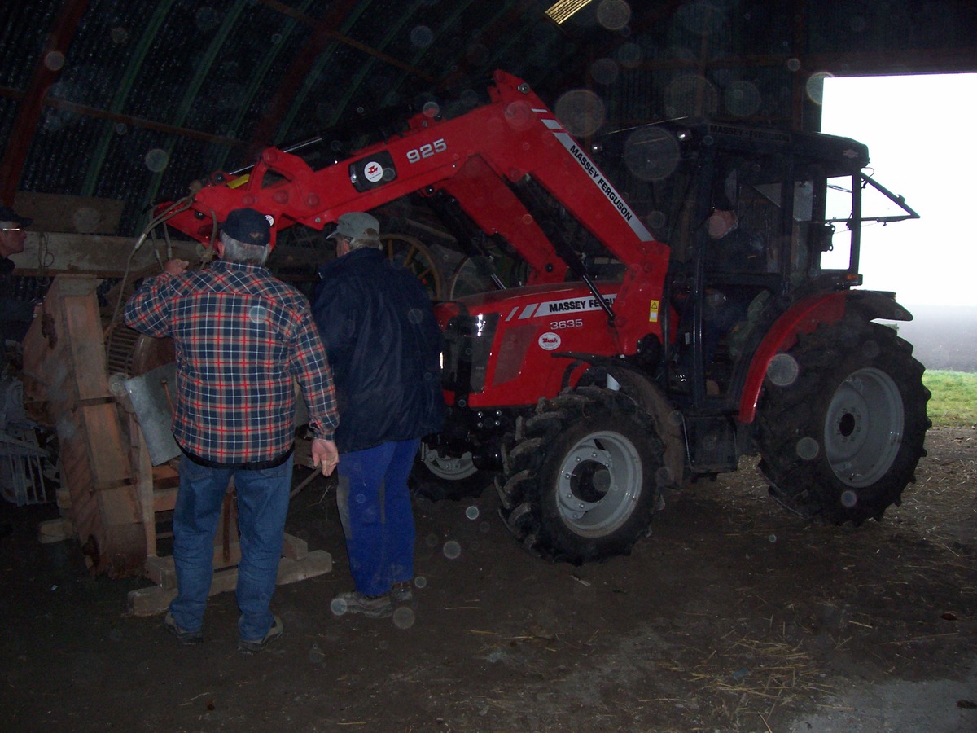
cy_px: 366
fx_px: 960
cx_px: 488
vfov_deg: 41.8
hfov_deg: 54.0
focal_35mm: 34
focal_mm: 5.6
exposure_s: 1/112
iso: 140
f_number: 2.7
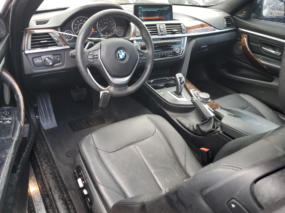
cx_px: 142
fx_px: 214
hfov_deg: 67.3
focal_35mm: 26
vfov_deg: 53.1
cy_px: 106
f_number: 1.5
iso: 55
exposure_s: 1/60.2
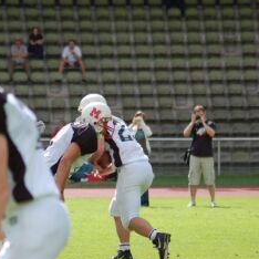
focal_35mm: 370
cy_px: 164
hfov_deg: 4.7
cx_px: 85
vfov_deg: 4.7
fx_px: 3132
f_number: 4.5
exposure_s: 1/1000
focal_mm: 150
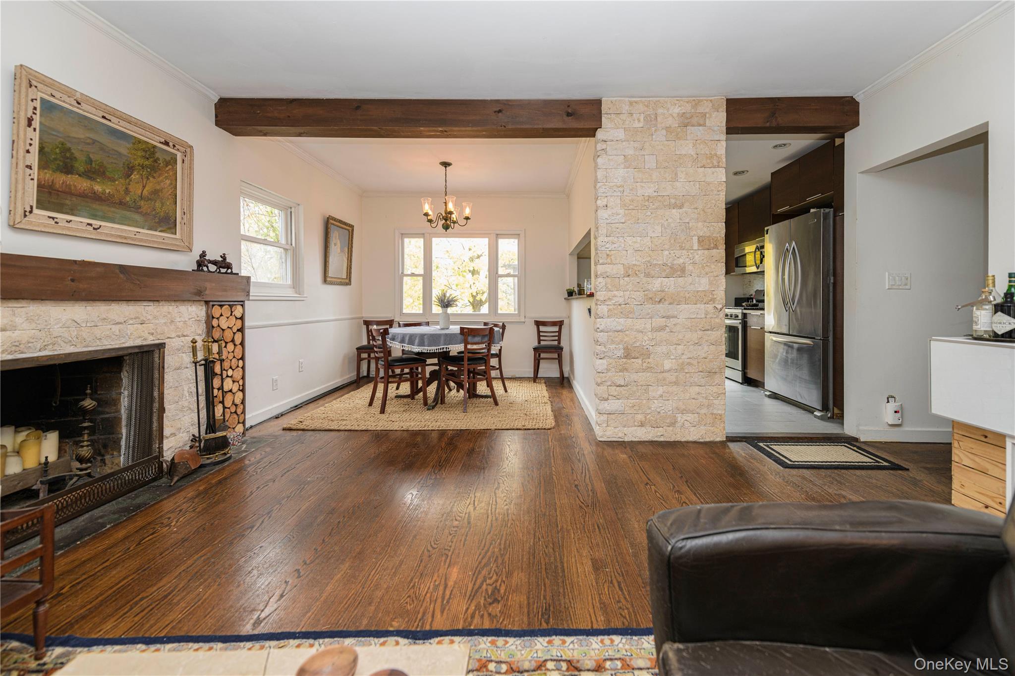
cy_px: 338
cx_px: 508
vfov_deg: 81.2
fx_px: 395
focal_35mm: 14
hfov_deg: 104.3
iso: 250
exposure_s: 1/13
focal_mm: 14
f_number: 3.5
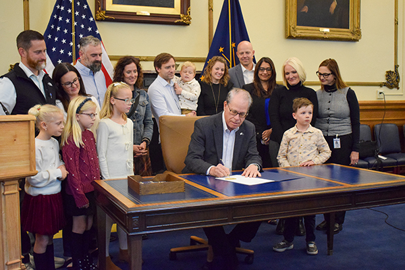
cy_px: 135
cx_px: 202
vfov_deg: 30.8
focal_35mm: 44
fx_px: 489
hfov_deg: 45.0
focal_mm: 29
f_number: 4.2
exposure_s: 1/60
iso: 4500
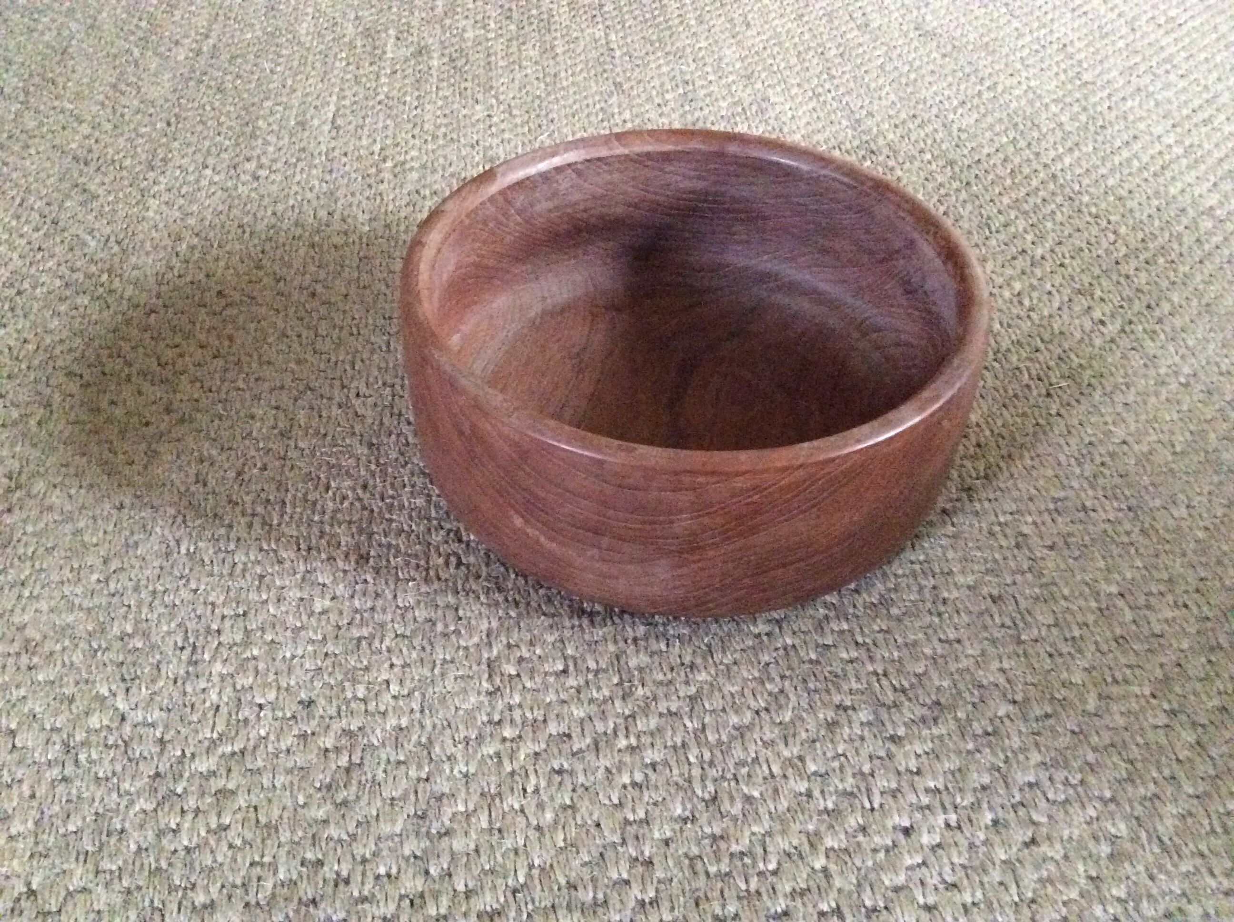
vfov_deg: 44.1
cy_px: 461
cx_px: 617
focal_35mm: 32
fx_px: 1139
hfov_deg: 56.9
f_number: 2.4
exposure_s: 1/17
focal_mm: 3.3
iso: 800
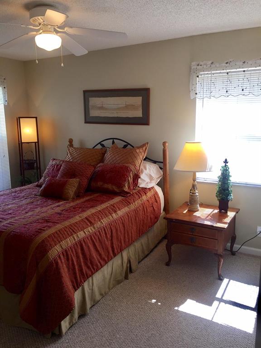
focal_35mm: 29
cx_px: 130
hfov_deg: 48.2
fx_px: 292
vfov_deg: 61.7
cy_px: 174
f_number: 2.2
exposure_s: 1/40
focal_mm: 4.15
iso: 32
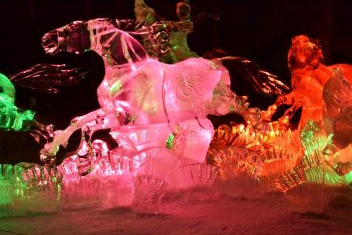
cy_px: 118
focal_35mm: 42
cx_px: 176
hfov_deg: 46.4
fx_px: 411
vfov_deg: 31.9
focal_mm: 28
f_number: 10
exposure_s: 1/5
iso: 1600
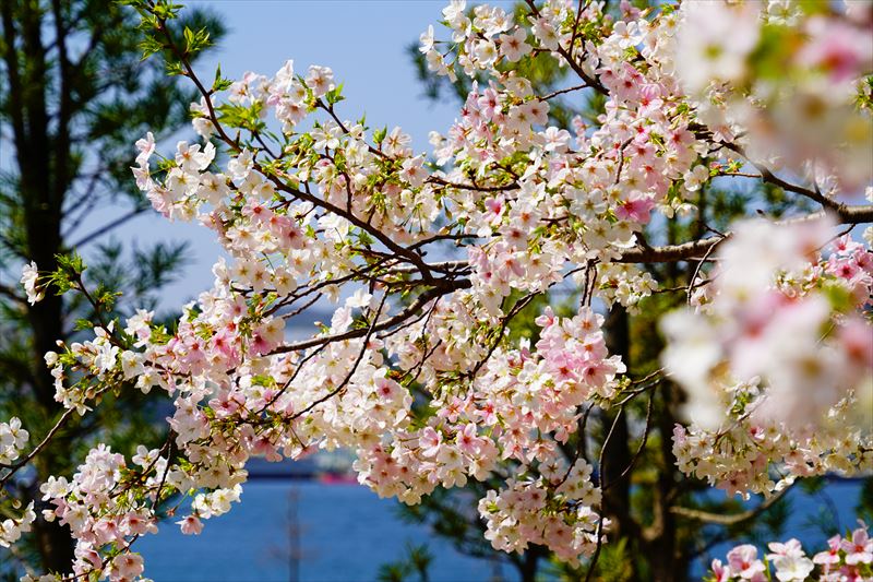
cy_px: 291
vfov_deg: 11.1
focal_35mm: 124
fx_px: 3006
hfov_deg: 16.5
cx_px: 436
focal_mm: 124
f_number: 8
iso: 125
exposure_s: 1/500
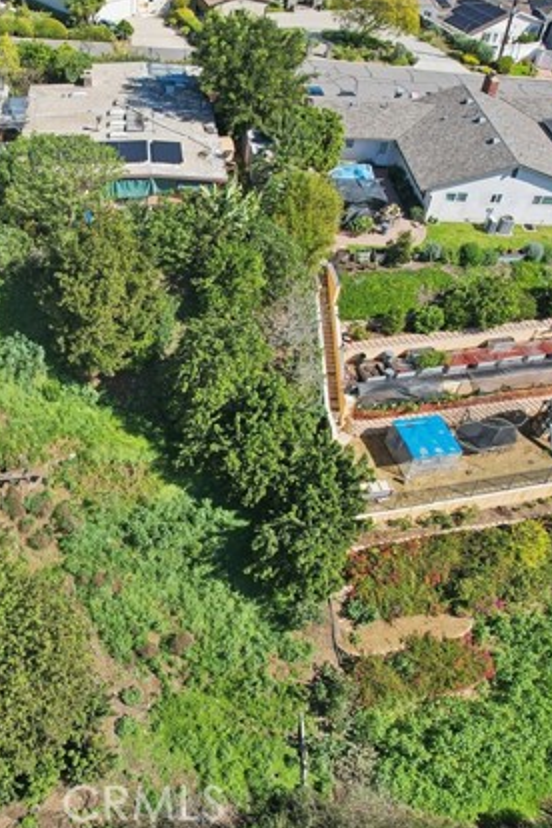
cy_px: 406
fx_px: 782
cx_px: 100
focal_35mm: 34
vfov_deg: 55.8
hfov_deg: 37.3
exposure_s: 1/1600
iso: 120
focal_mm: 8.4
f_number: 2.8
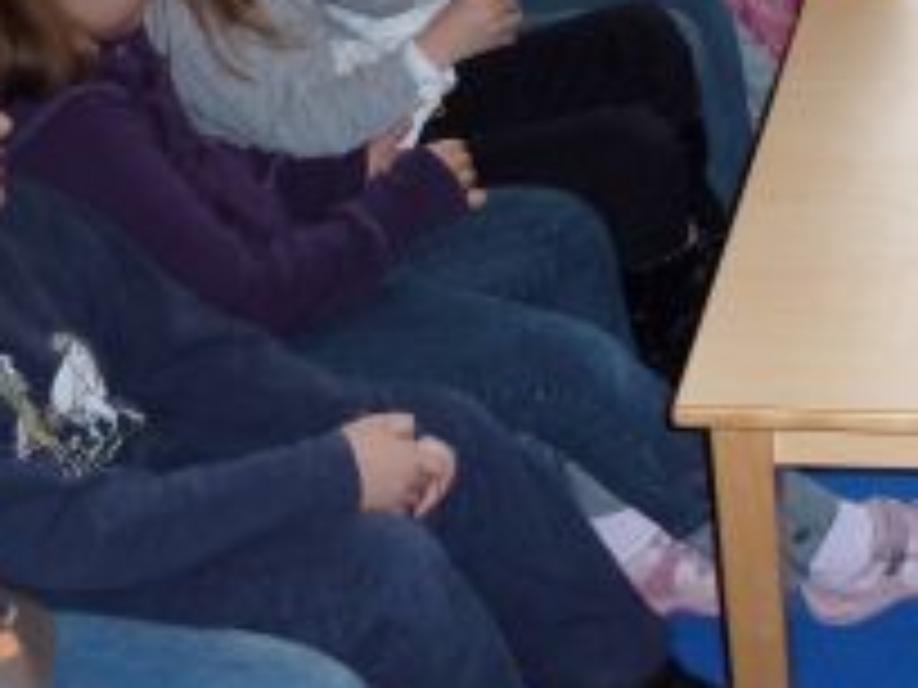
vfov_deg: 19.8
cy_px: -83
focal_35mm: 71
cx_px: 963
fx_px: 1883
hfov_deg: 25.7
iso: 200
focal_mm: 4.7
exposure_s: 1/30
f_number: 3.4
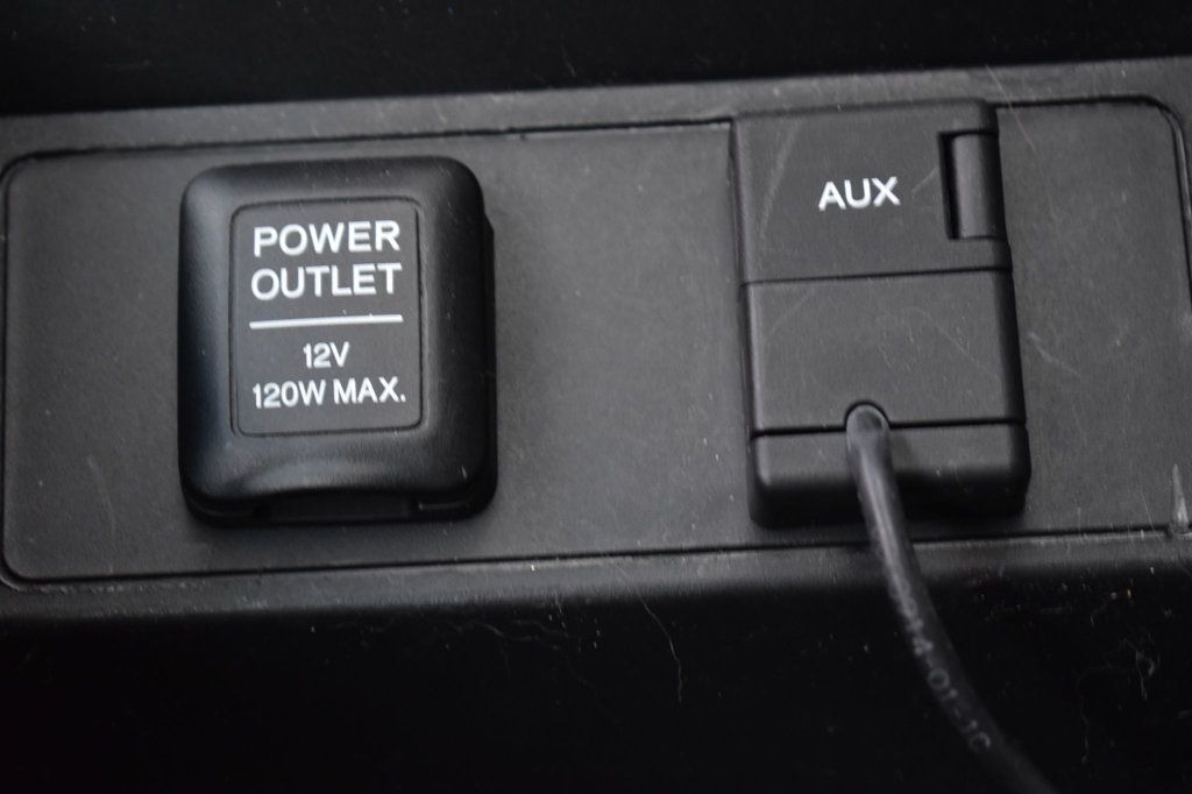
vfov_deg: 16.5
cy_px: 397
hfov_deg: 24.6
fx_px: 2731
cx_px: 596
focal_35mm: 82
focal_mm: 55
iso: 1600
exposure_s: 1/3
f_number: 5.6
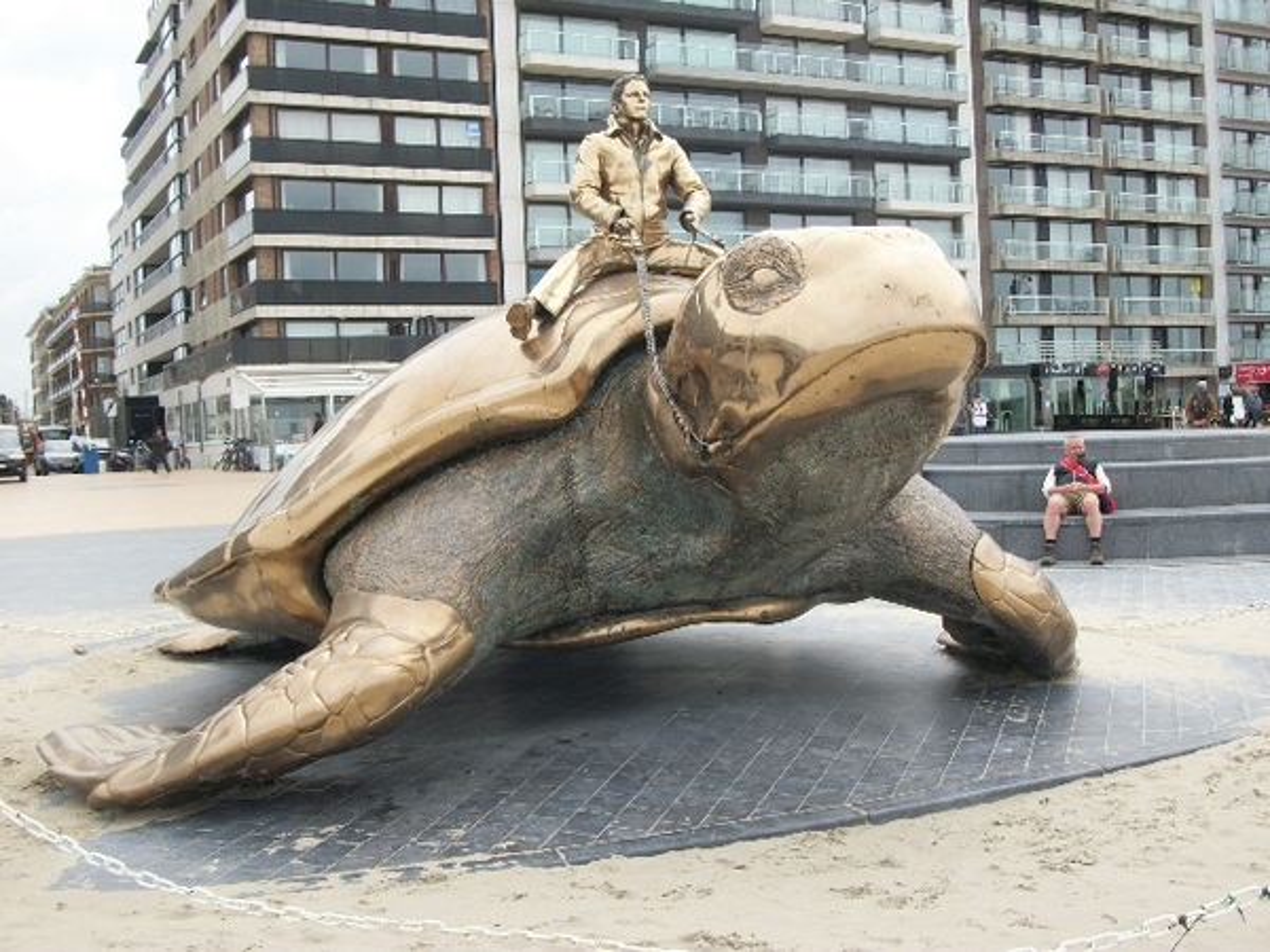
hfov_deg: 46.8
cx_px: 635
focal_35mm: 40
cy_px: 476
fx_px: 1468
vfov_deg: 36.0
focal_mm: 7.1
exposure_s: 1/60
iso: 80
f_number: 9.9
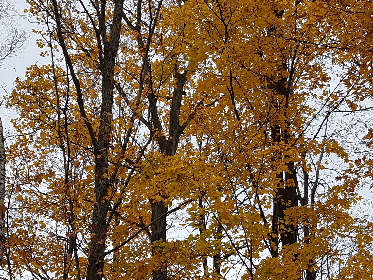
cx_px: 186
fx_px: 280
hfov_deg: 67.3
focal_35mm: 26
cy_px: 140
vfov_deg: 53.1
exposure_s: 1/1220
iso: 40
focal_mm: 4.2
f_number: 1.7
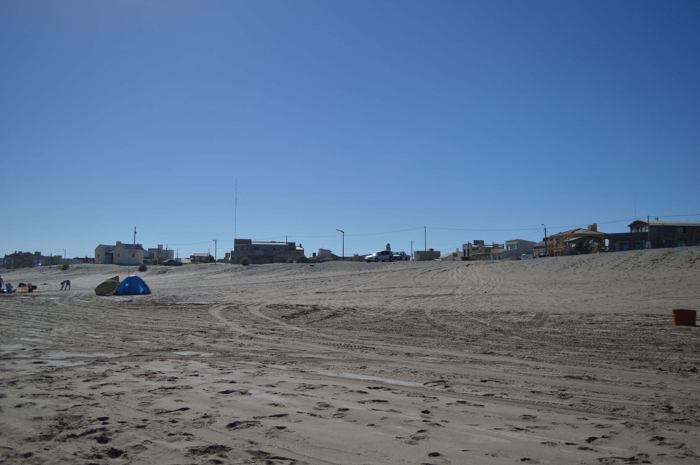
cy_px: 232
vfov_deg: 39.9
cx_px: 350
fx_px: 641
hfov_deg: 57.3
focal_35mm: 33
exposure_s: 1/3200
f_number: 4
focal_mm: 22
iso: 100
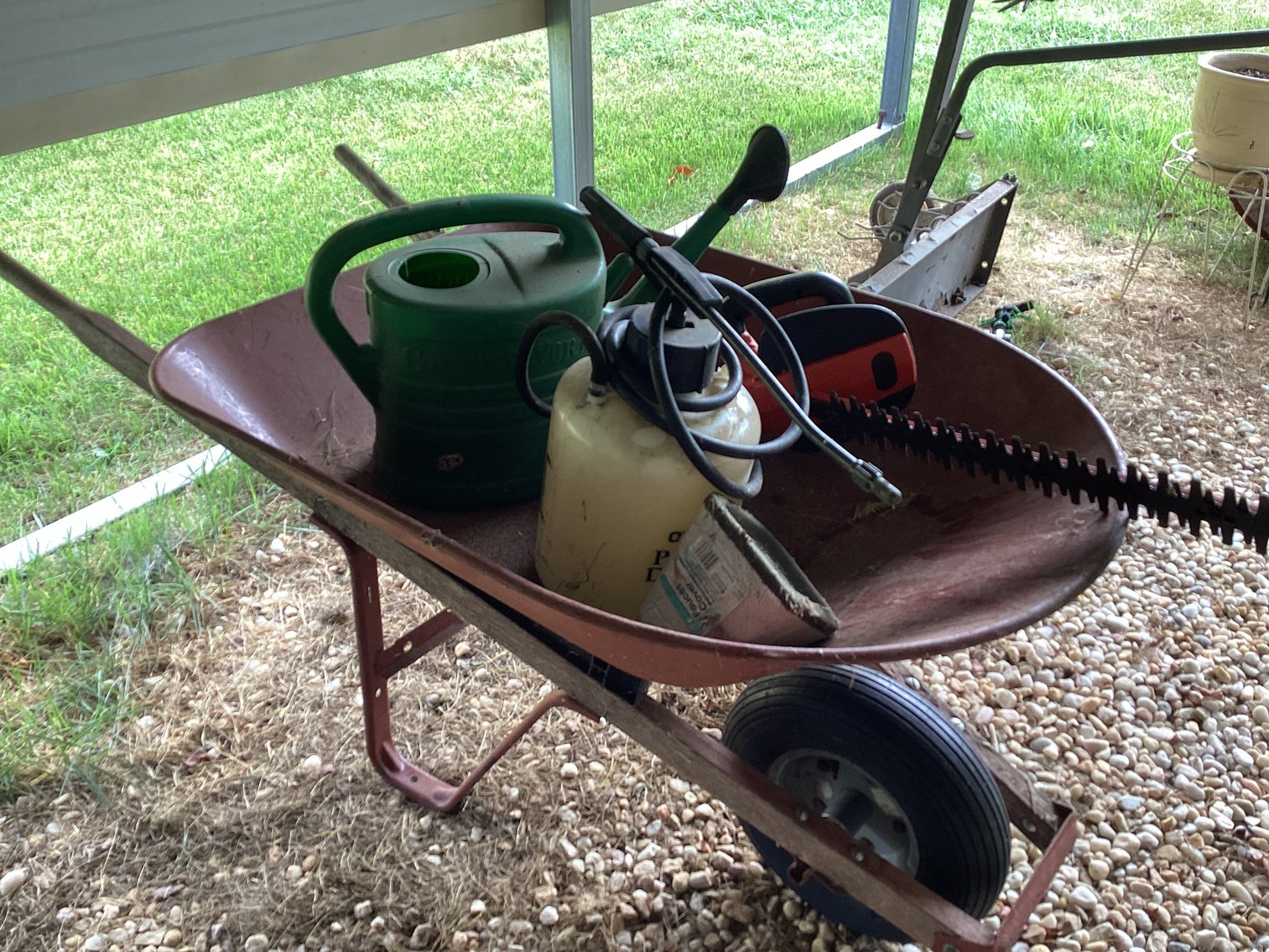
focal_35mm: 31
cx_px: 634
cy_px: 476
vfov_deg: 45.4
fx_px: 1137
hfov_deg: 58.3
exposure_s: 1/60
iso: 50
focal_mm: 3.3
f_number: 2.4
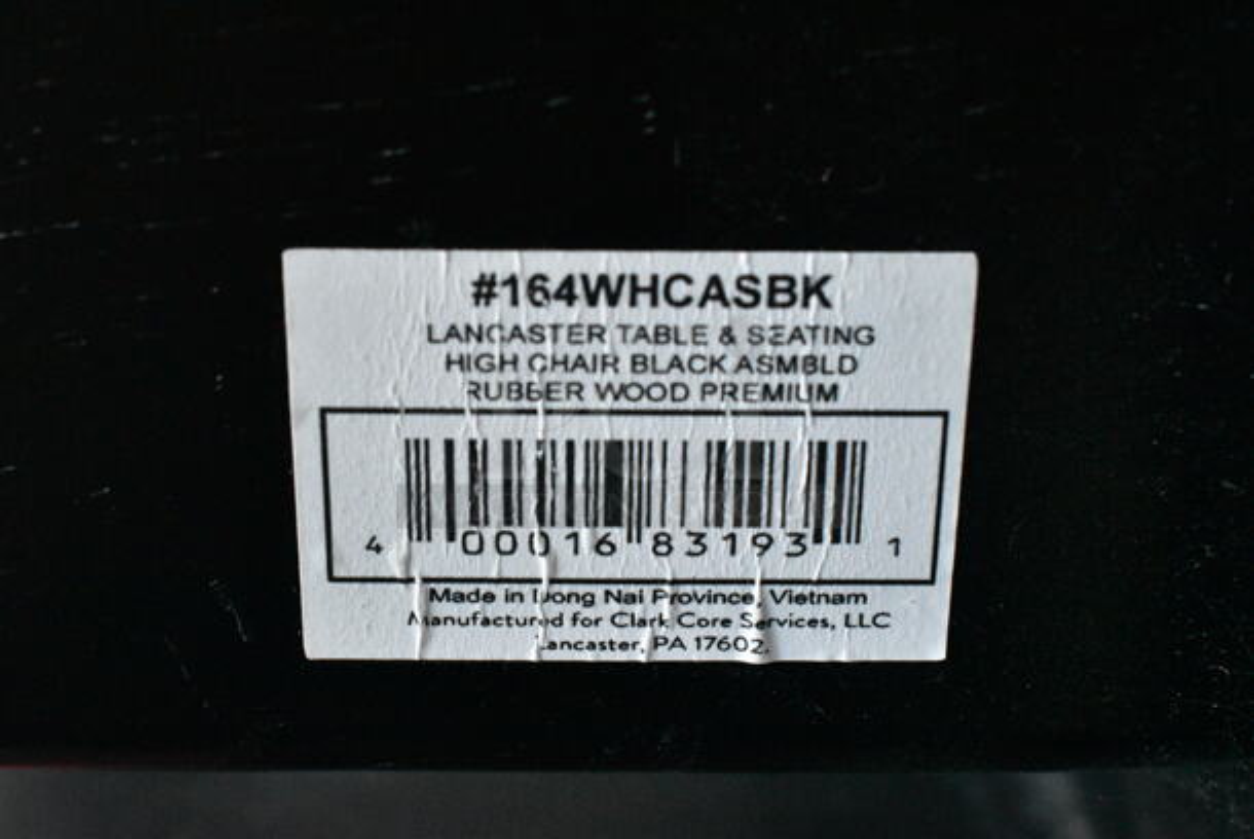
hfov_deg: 36.8
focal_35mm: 54
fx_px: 1883
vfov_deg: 25.1
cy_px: 420
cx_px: 627
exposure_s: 1/400
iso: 6400
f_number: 10
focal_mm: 36
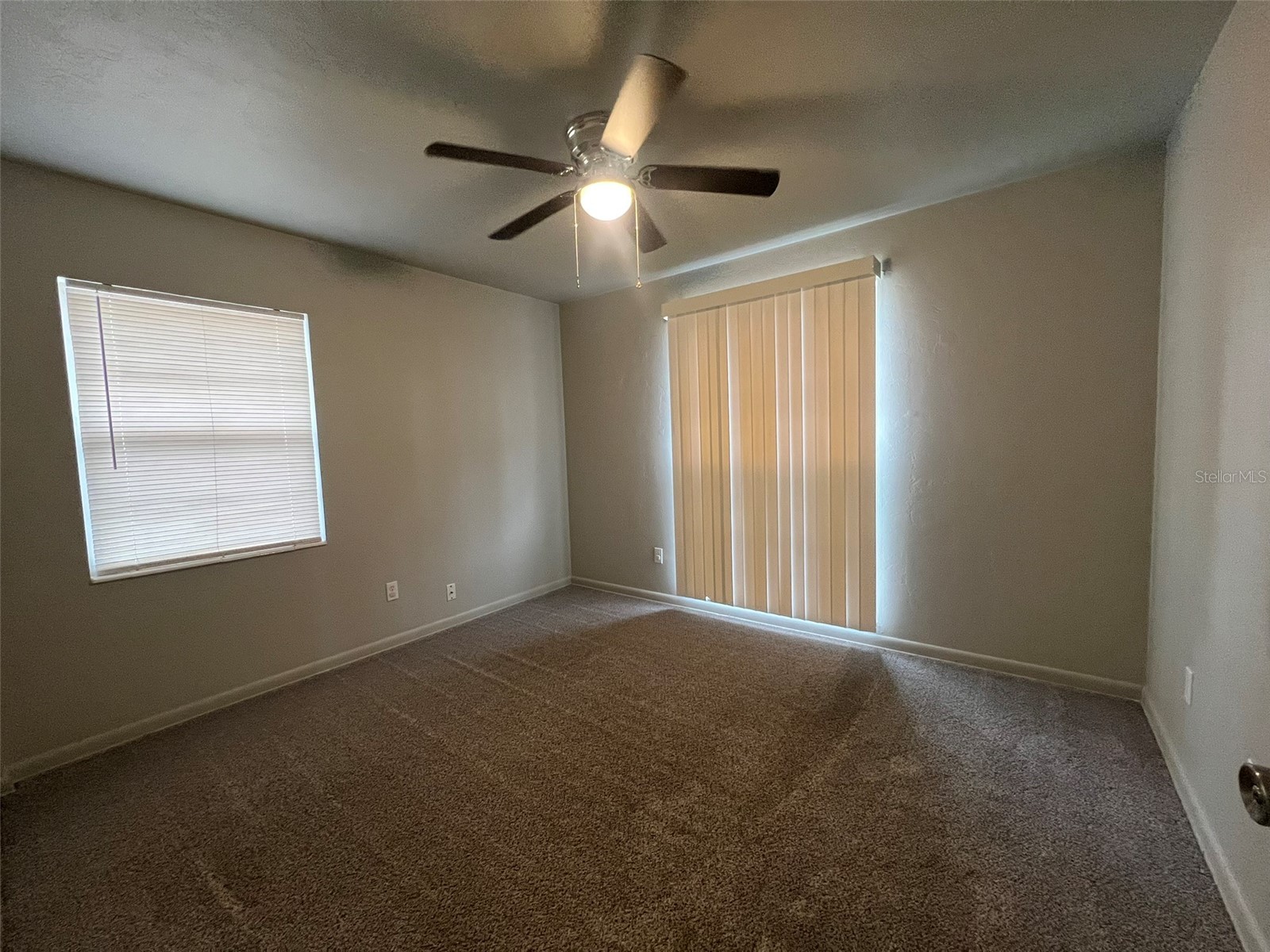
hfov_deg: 106.2
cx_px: 635
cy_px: 476
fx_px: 477
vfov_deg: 89.9
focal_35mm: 13
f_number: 1.8
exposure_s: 1/60
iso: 320
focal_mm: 1.57
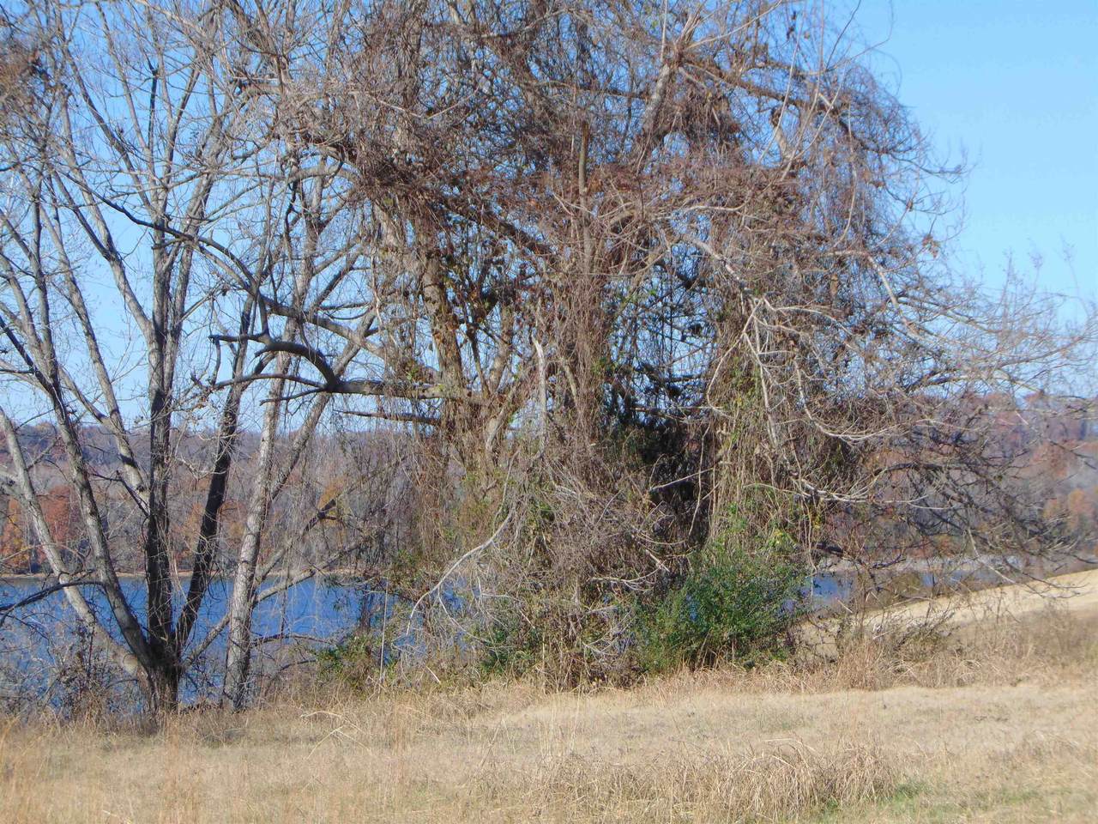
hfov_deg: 18.2
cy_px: 412
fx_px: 3426
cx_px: 549
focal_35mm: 108
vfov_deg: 13.7
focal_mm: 19.4
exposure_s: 1/640
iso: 80
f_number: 3.9
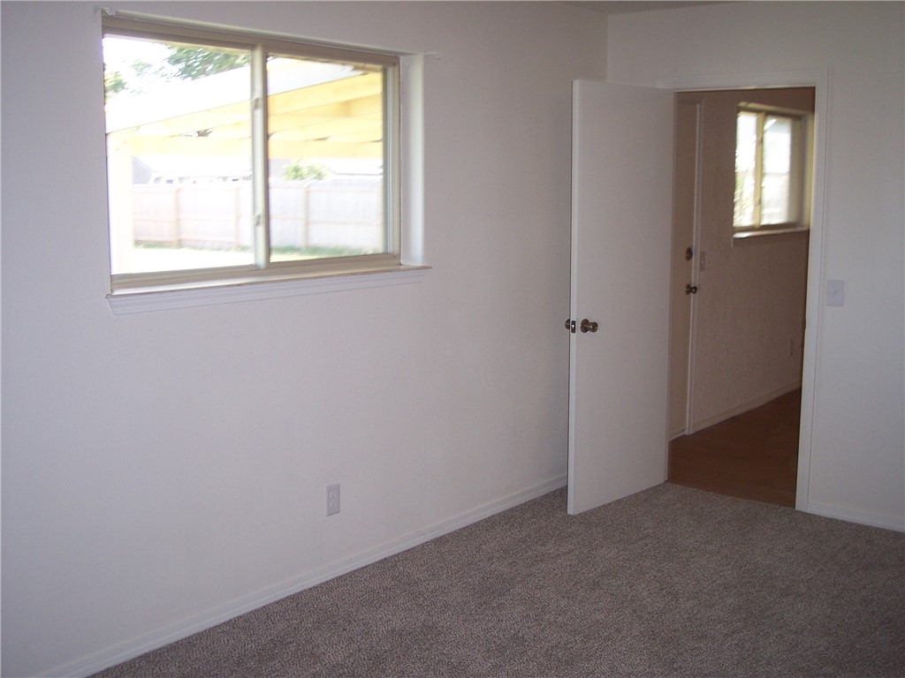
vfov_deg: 36.8
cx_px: 452
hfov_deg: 47.9
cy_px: 339
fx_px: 1020
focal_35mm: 39
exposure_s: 1/60
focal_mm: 8
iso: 100
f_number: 2.8
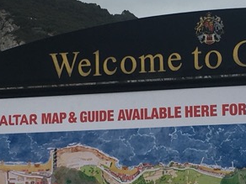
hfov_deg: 15.5
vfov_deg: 11.7
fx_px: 903
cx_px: 126
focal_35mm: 127
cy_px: 103
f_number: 2.2
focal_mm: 4.15
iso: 25
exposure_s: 1/938
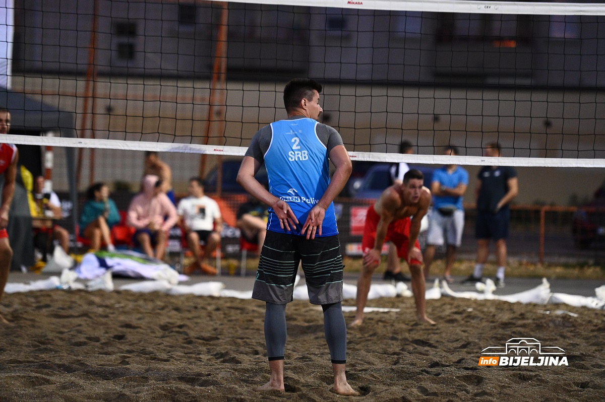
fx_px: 2519
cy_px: 201
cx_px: 302
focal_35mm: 150
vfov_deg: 9.1
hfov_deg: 13.7
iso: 4000
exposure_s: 1/160
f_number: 2.8
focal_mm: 150
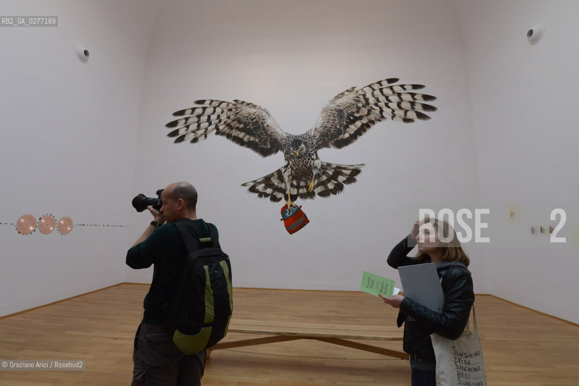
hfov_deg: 96.7
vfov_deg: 73.7
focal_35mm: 16
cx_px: 290
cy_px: 193
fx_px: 257
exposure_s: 1/250
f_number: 8
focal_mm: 16
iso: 3200
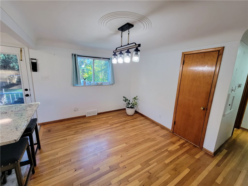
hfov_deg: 106.2
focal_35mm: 13
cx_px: 124
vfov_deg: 89.9
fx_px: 93
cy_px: 93
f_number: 2.2
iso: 250
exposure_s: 1/60
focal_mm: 2.2
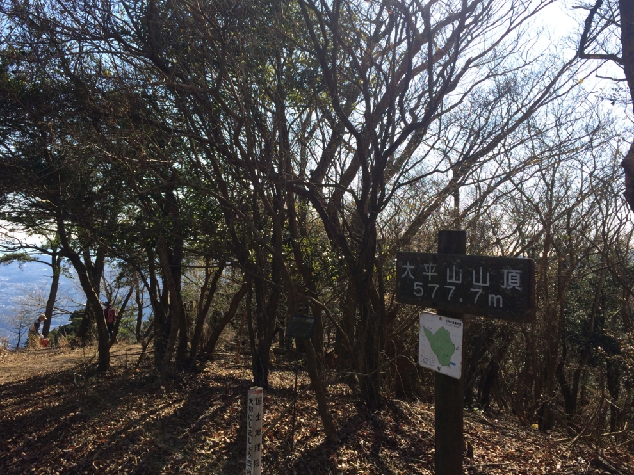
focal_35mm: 30
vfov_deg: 46.8
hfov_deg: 60.0
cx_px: 311
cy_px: 232
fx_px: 549
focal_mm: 4.15
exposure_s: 1/820
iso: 32
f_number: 2.2
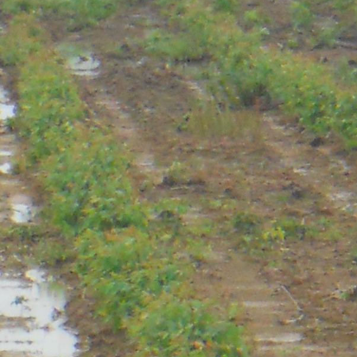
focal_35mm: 822
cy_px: 450
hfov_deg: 2.1
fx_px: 9591
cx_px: -304
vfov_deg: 2.1
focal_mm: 25
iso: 320
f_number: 6.6
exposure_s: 1/500
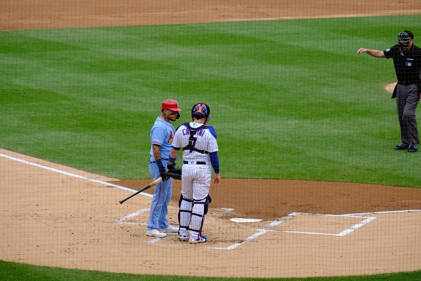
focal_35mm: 313
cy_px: 137
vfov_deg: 4.4
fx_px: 3661
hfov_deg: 6.6
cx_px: 204
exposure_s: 1/800
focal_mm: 200
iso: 400
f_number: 5.6
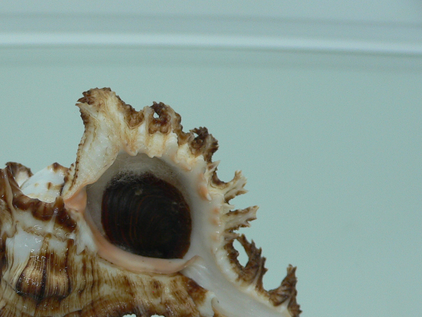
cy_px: 243
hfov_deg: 34.4
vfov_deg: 26.2
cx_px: 116
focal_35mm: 55
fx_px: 670
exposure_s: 1/60
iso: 80
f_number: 2.8
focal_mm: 4.6
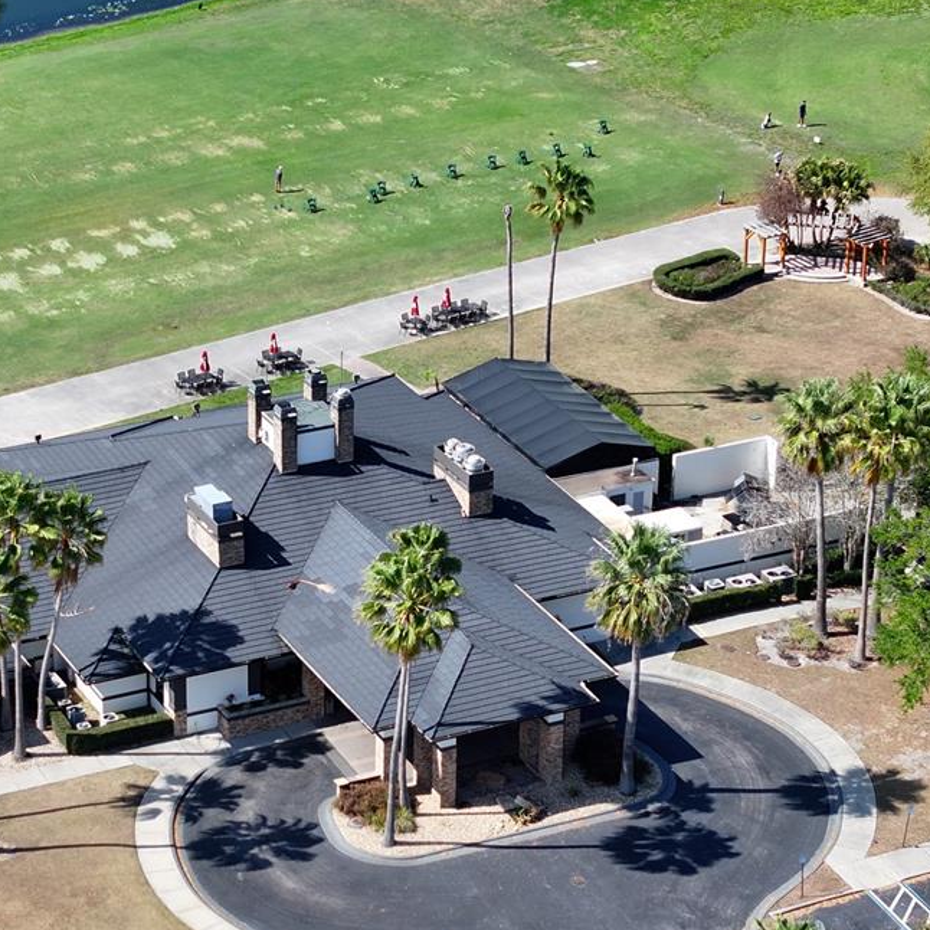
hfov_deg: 17.7
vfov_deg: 17.7
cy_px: 538
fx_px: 2979
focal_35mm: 98
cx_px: 361
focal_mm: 19.35
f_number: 2.8
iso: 100
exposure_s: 1/800
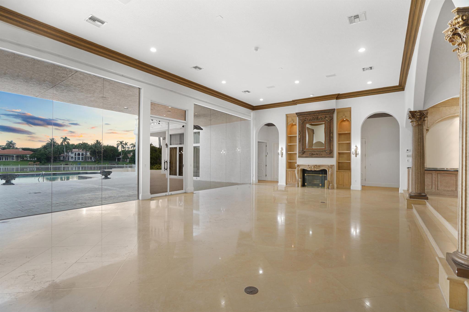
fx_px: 208
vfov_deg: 73.7
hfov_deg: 96.8
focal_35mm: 16
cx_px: 234
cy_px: 156
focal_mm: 16
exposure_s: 1/125
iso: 800
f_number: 5
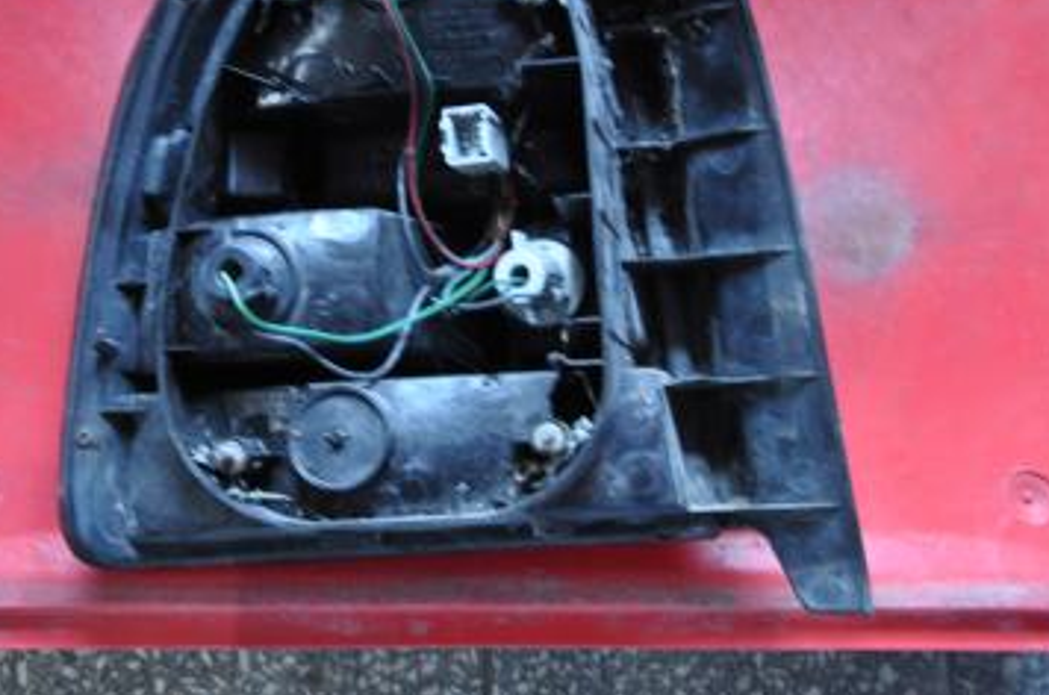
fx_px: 1716
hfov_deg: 33.9
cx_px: 433
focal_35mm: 59
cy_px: 215
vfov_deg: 22.8
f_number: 4
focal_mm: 28
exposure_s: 1/6
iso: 1600
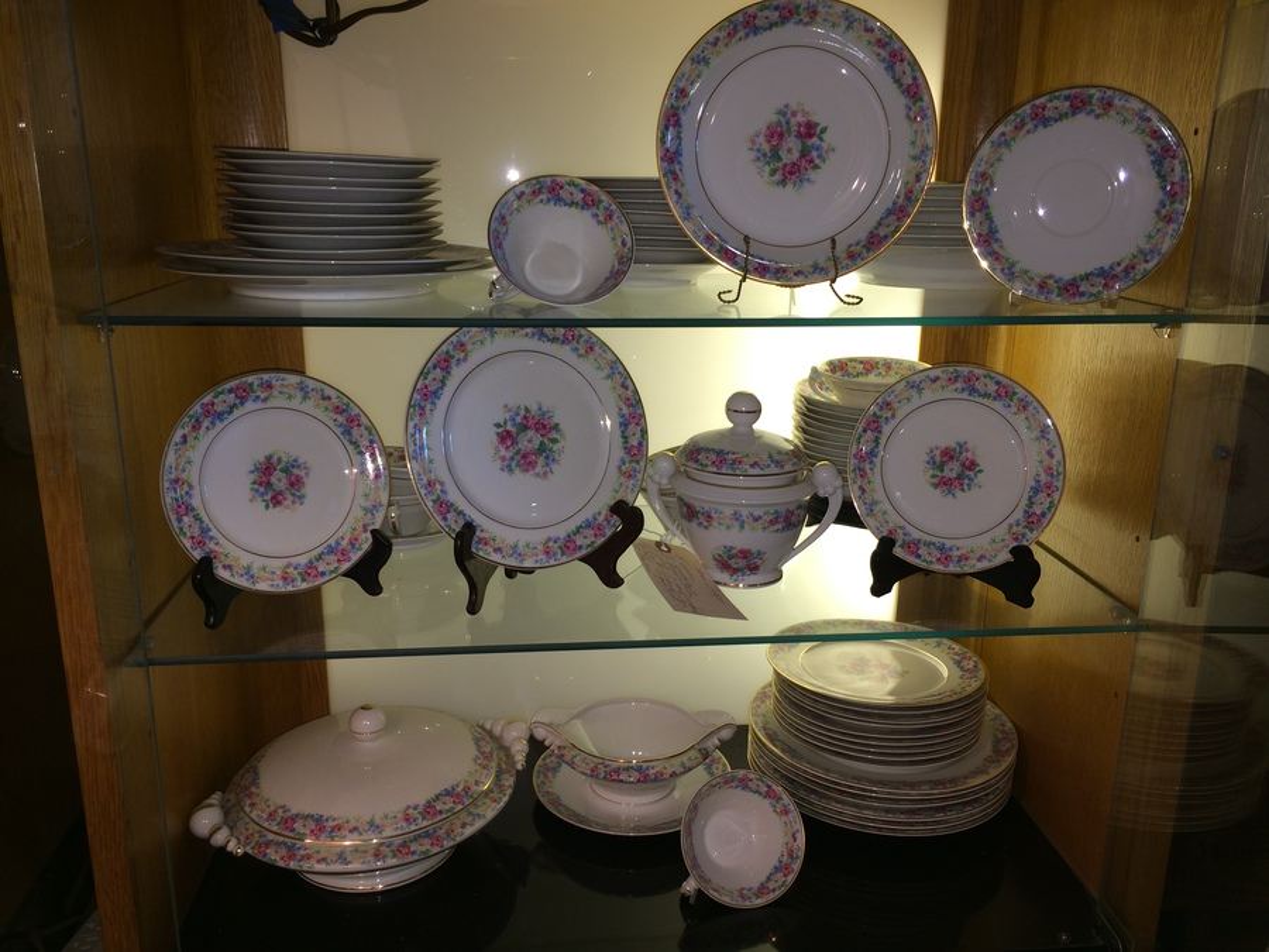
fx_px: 1063
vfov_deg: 48.2
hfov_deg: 61.7
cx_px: 634
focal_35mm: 29
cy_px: 476
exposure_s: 1/30
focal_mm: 4.15
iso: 40
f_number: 2.2
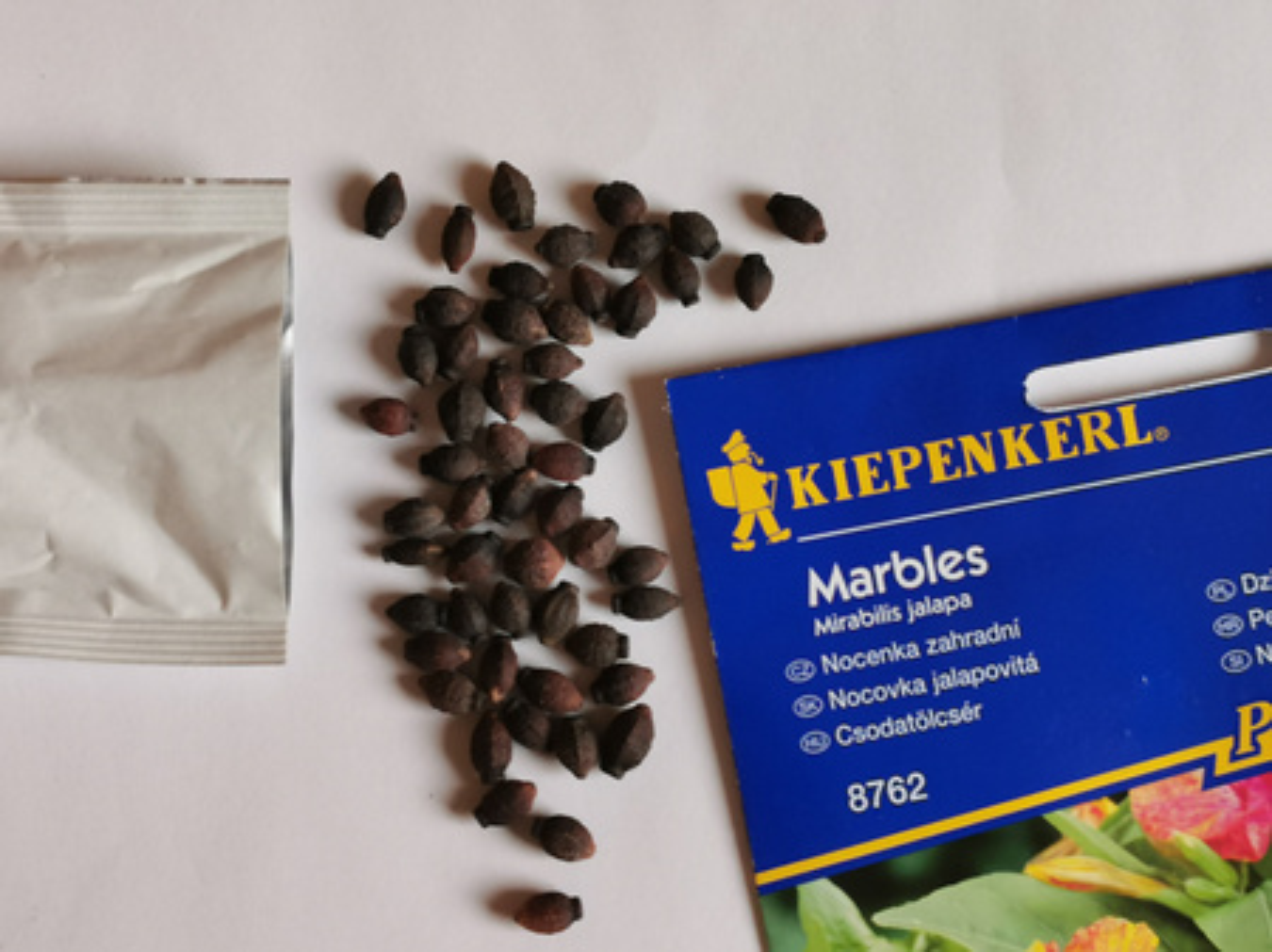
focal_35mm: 75
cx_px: 636
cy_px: 476
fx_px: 2754
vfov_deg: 19.6
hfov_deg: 26.0
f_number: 1.6
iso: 80
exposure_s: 1/100
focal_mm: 5.56
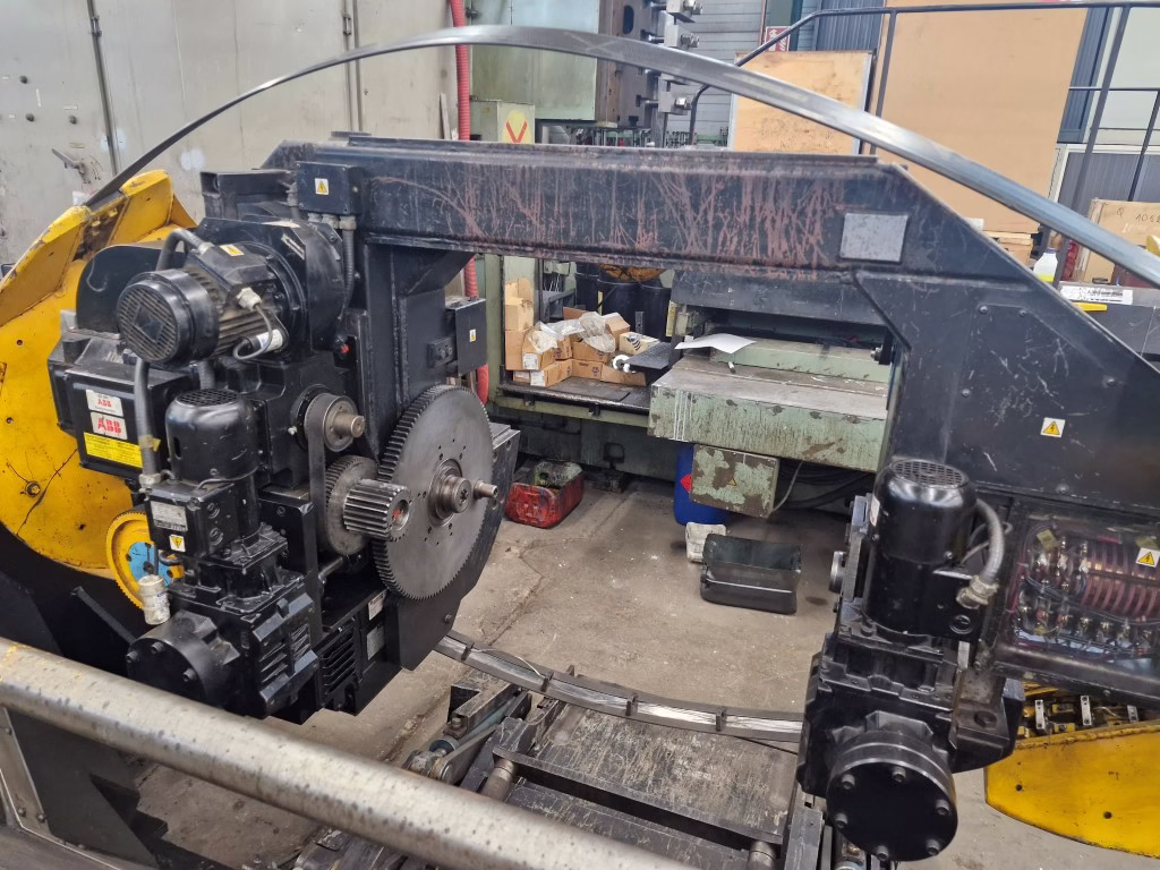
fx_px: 771
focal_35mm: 23
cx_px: 580
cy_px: 435
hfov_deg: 73.9
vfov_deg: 58.9
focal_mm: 5.54
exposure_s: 1/100
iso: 640
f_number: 1.8
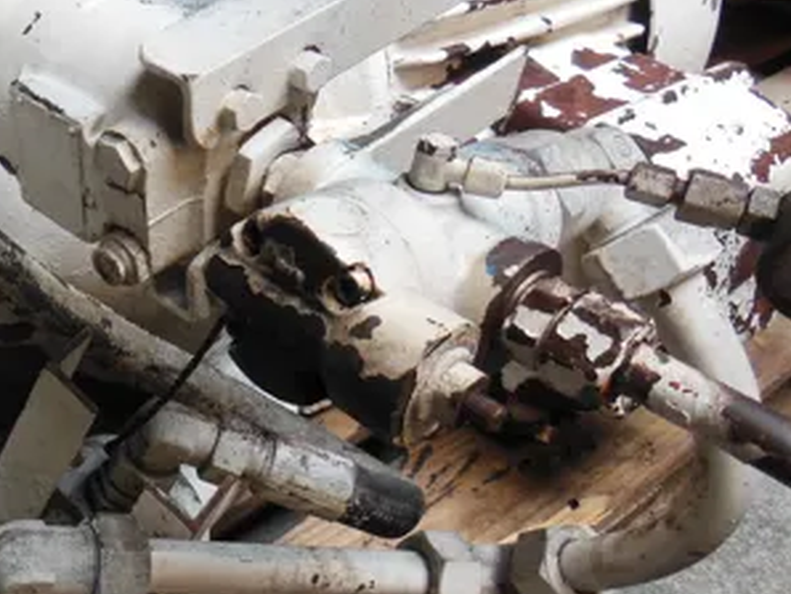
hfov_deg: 34.3
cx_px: 45
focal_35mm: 52
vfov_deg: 28.1
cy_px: 298
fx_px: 1189
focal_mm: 4.5
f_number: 3.5
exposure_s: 1/30
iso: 125
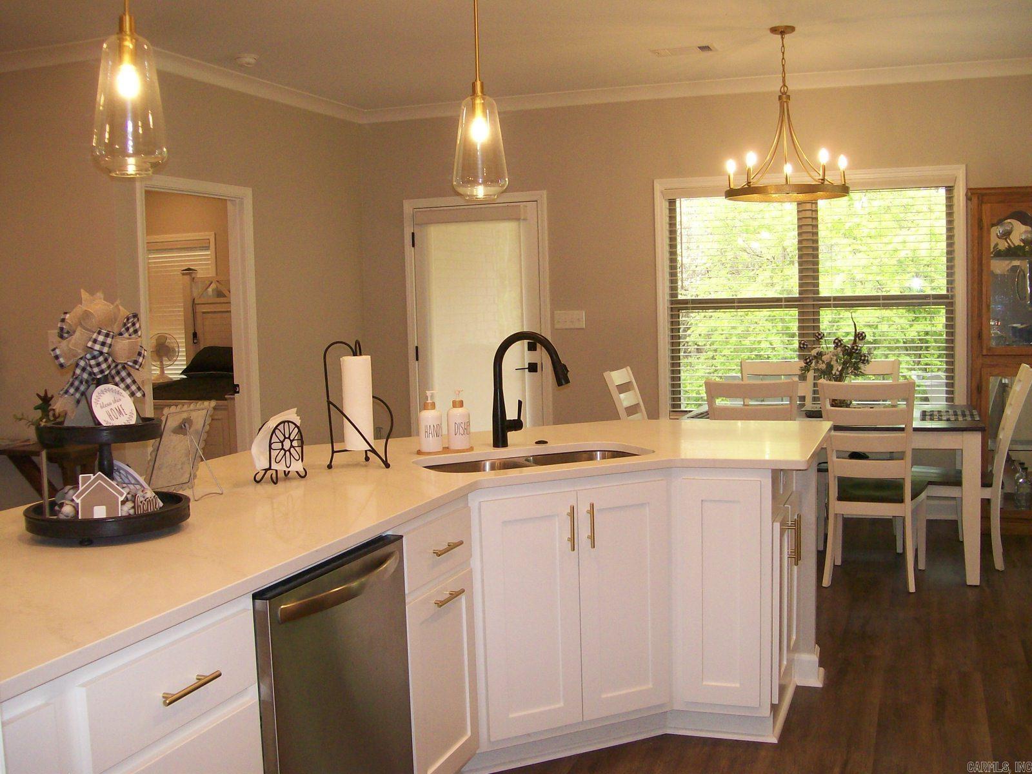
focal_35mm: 36
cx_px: 516
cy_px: 387
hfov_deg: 51.4
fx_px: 1073
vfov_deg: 39.7
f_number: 2.7
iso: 140
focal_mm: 6
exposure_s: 1/64
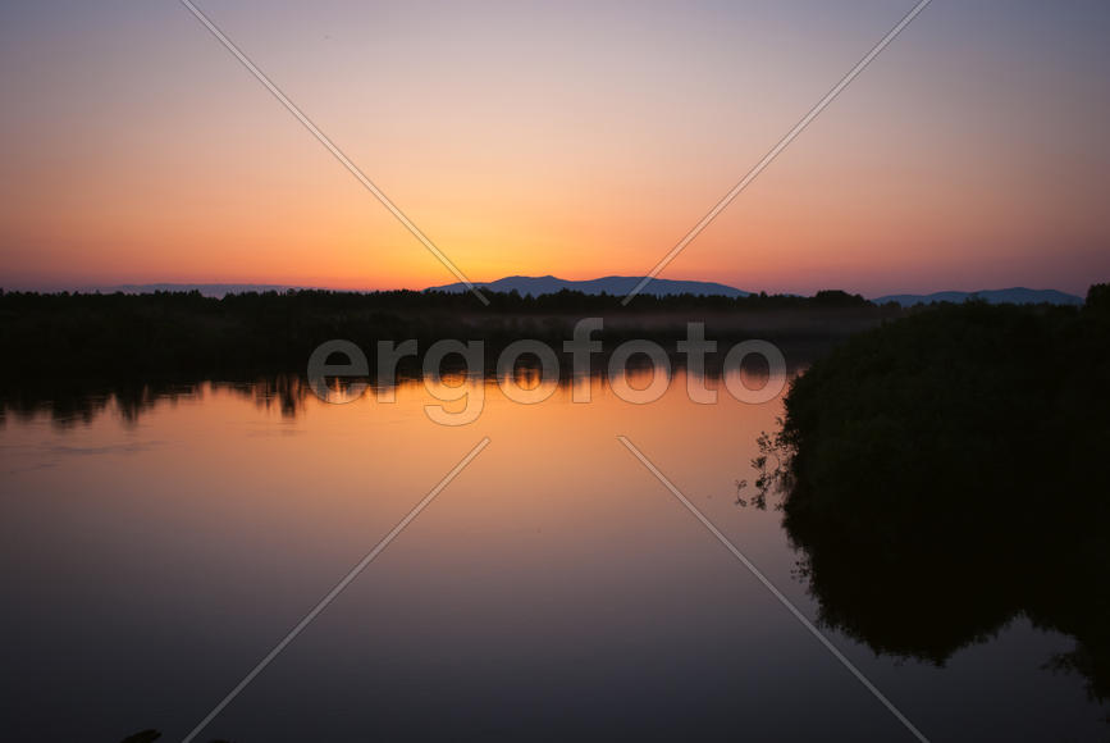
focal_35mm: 36
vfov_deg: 37.0
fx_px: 1111
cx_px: 555
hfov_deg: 53.1
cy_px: 372
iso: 100
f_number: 5.6
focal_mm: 24
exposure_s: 1/125
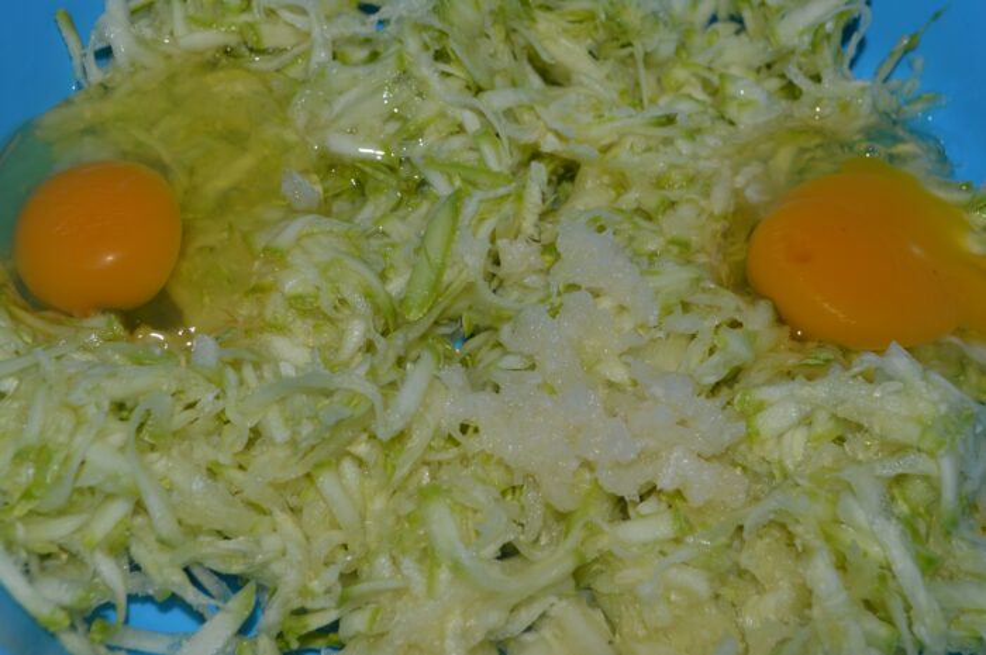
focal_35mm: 52
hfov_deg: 37.9
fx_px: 1436
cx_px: 493
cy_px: 328
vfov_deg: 25.7
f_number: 8
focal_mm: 35
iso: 100
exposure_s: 1/60
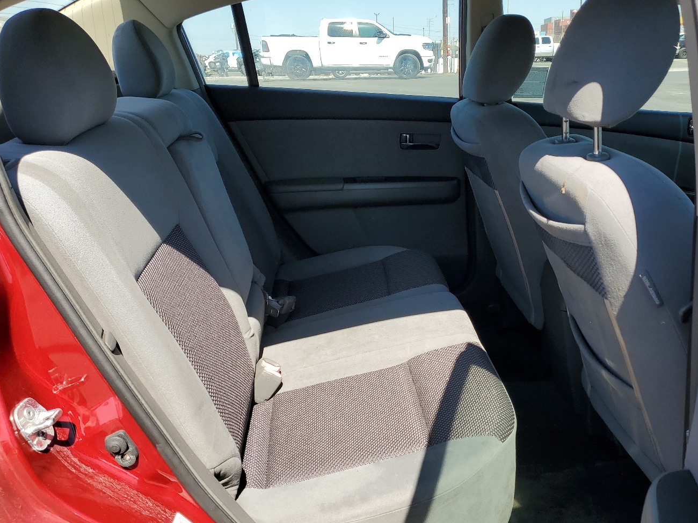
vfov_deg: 44.1
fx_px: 645
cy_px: 287
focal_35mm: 32
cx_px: 378
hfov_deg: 56.7
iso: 50
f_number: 1.5
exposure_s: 1/1250
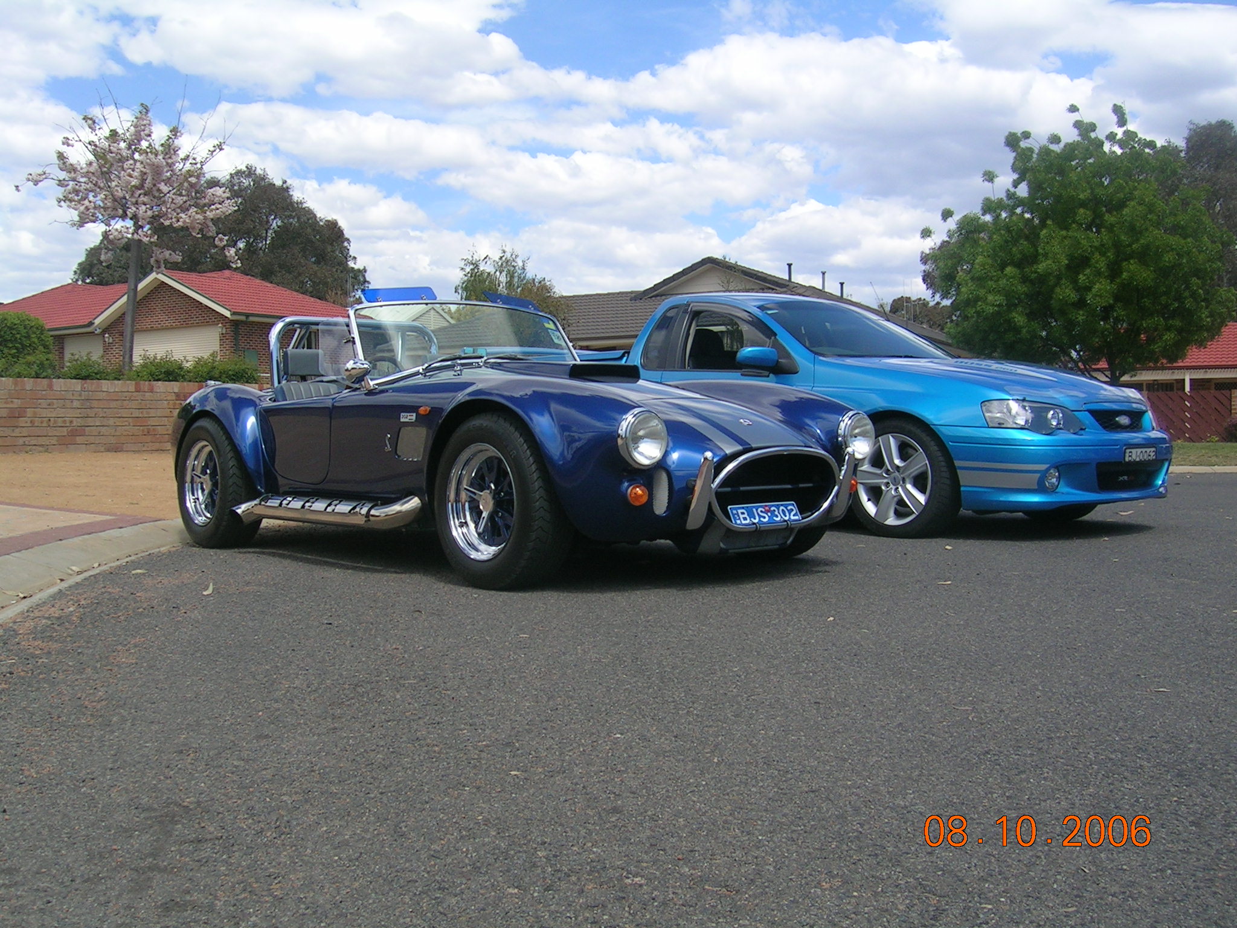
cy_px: 464
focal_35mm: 35
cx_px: 618
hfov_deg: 52.6
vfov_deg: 40.7
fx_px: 1251
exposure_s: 1/366
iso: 50
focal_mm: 5.4
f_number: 4.8
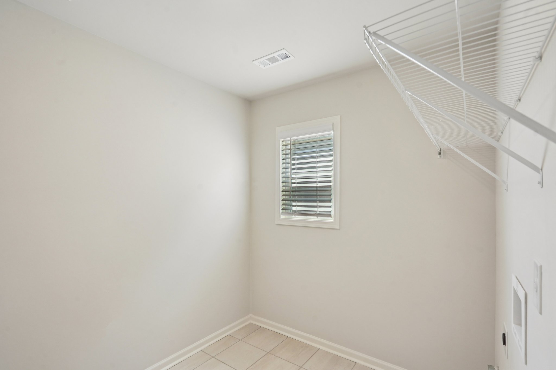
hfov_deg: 96.7
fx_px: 247
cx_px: 278
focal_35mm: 16
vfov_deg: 73.7
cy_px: 185
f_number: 8
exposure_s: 1/30
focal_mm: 16
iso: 320
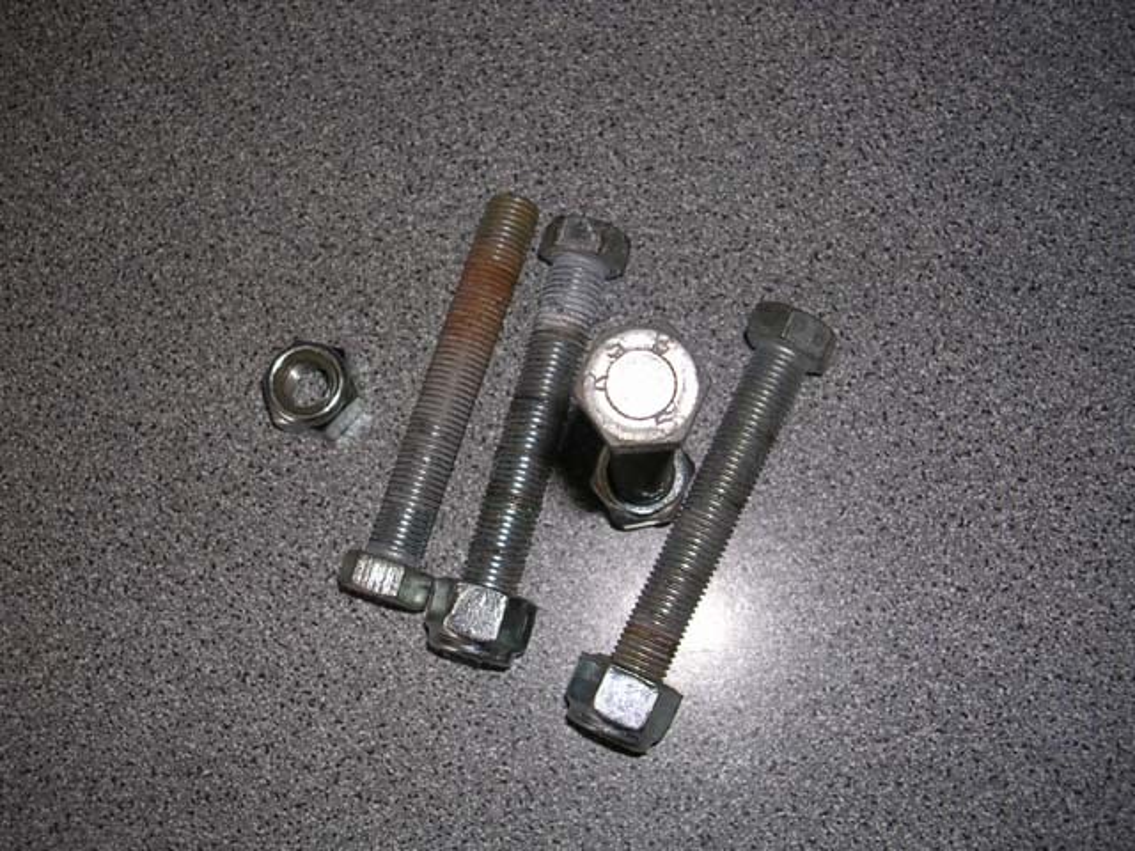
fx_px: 1246
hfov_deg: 49.0
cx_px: 568
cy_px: 426
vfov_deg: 37.7
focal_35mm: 38
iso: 50
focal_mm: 5.8
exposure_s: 1/60.1
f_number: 2.8
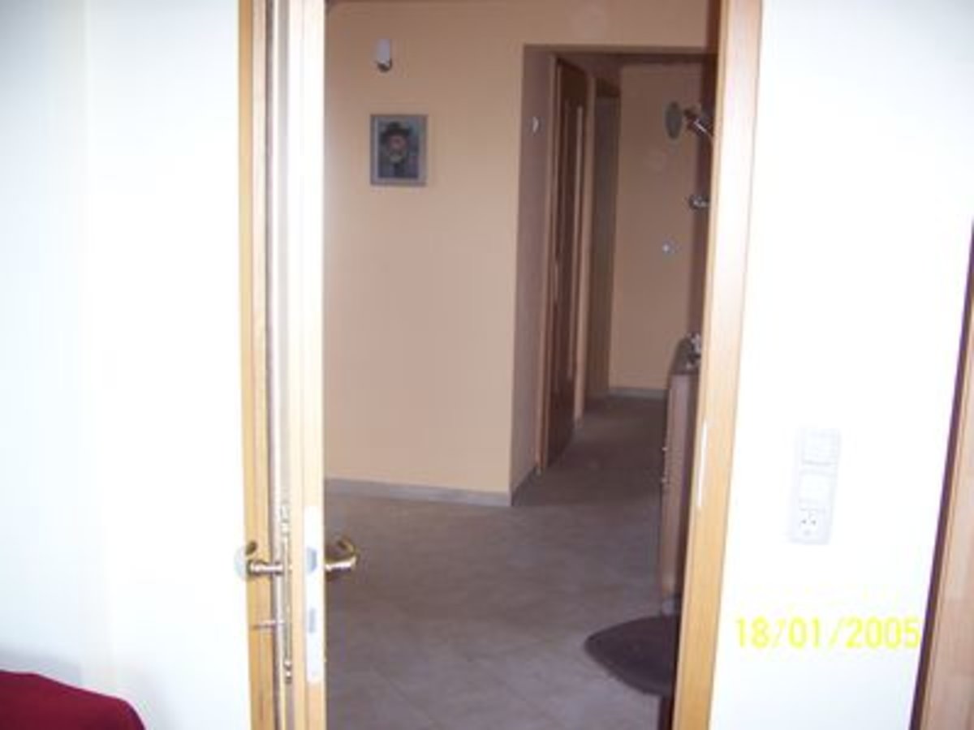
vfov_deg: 39.7
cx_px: 487
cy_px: 365
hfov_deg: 51.4
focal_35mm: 36
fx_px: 1013
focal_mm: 6.2
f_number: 2.8
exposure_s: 1/60
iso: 125
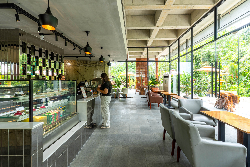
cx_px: 125
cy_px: 84
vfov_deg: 70.4
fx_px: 118
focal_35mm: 17
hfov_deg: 93.3
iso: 200
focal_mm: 17
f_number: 16
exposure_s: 1/30
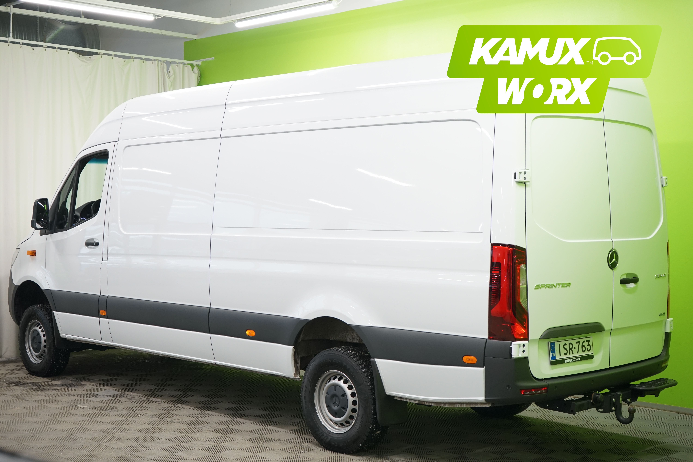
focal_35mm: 50
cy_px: 231
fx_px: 962
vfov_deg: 27.0
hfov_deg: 39.6
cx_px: 346
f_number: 5.6
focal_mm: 50
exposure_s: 1/40
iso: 800
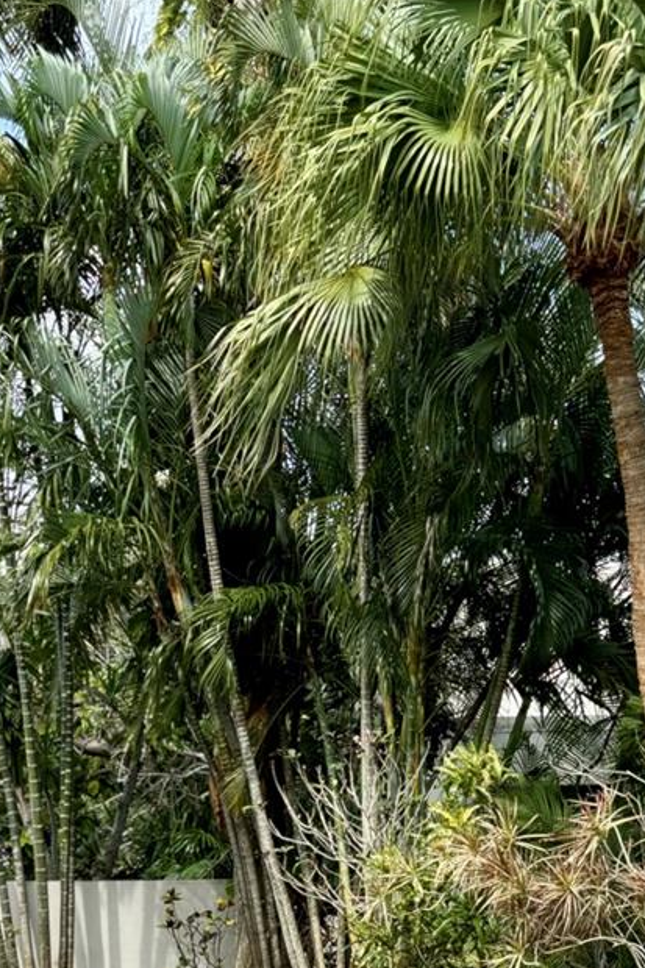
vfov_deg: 27.5
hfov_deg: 20.3
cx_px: 250
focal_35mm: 67
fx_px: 1801
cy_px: 1068
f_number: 1.6
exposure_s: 1/1381
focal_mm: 5.96
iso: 50
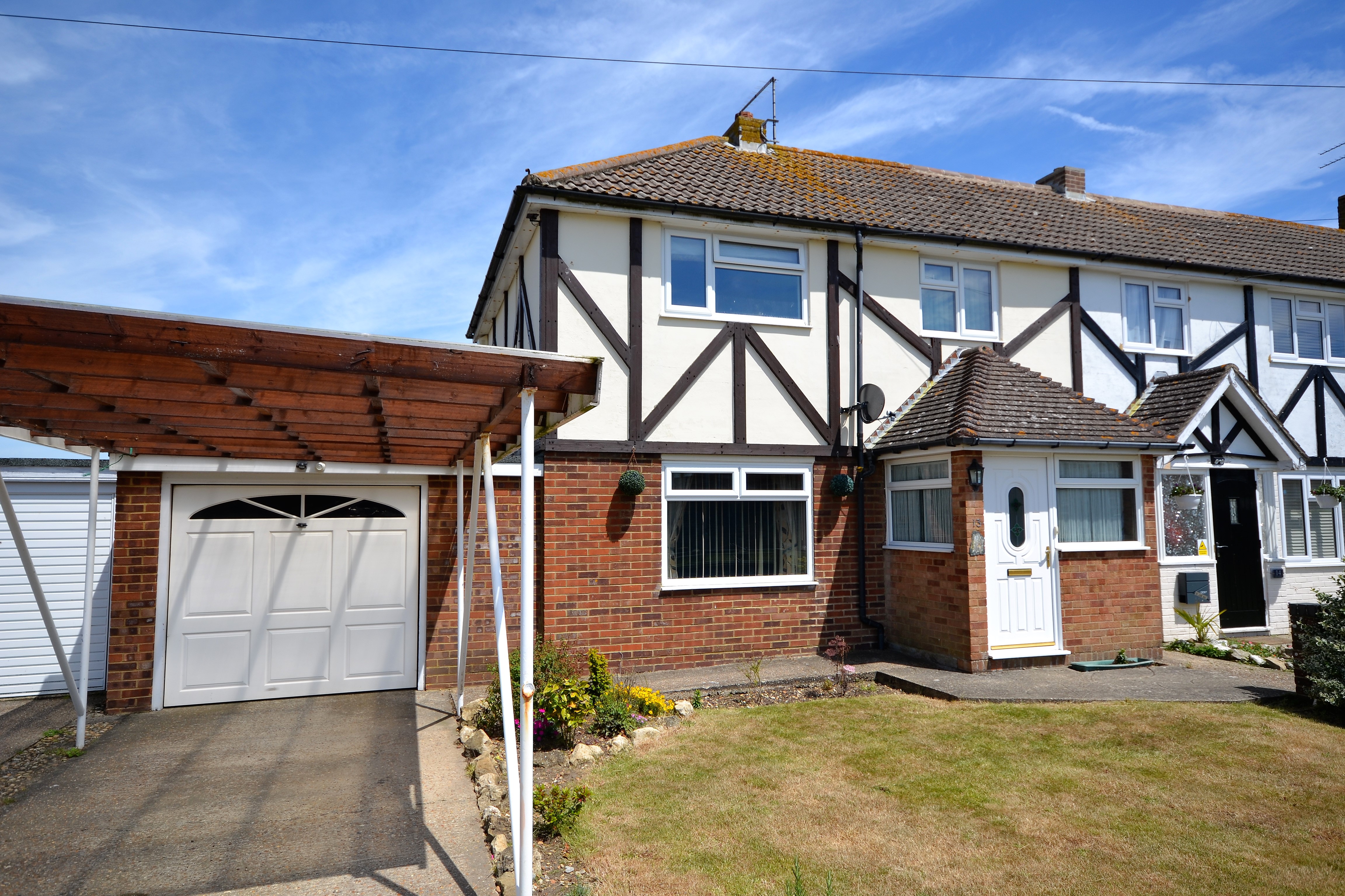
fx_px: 785
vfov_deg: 59.5
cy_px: 448
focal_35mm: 21
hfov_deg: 81.2
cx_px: 672
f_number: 8
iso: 100
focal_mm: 14
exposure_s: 1/250
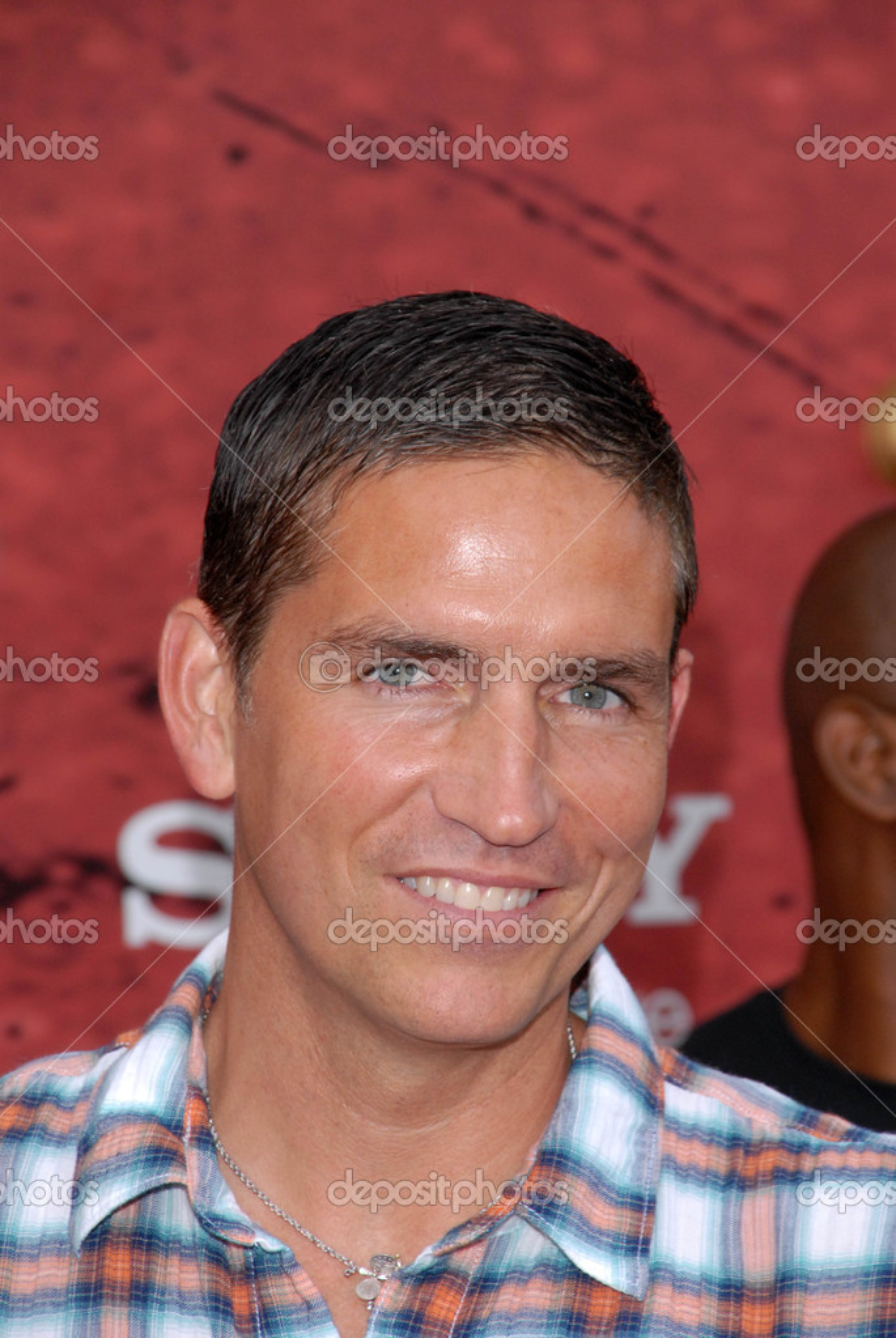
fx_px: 11165
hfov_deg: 4.6
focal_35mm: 300
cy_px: 669
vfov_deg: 6.9
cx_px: 448
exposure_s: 1/250
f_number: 9
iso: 500
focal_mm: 200
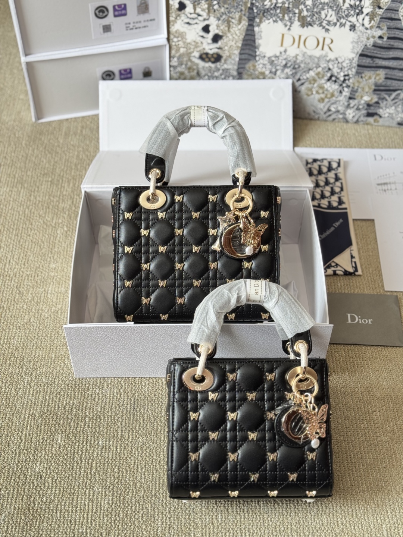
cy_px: 268
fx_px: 745
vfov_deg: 39.7
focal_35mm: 48
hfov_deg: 30.3
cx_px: 202
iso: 100
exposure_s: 1/60
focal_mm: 6.76
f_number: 1.78
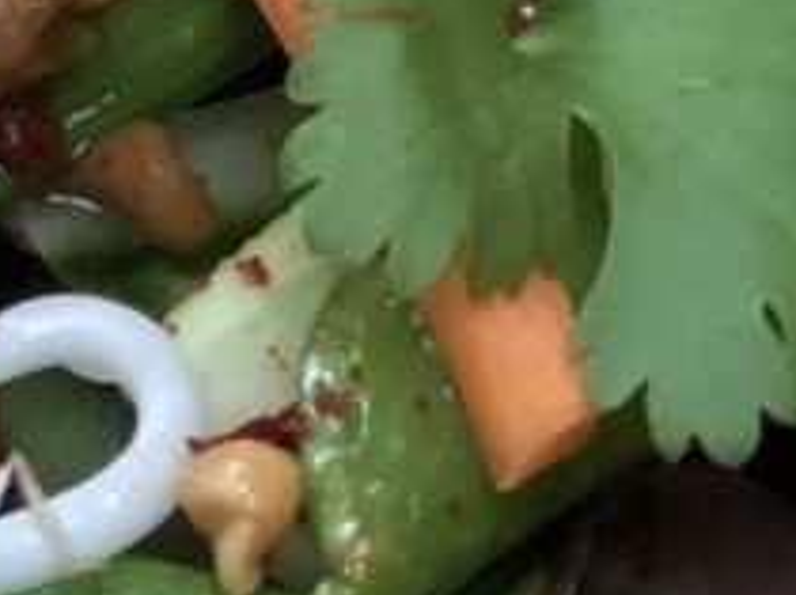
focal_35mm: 435
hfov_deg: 4.5
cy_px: -1205
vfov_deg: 3.3
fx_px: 9991
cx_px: -474
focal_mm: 6.6
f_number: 2.8
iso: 80
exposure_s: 1/60
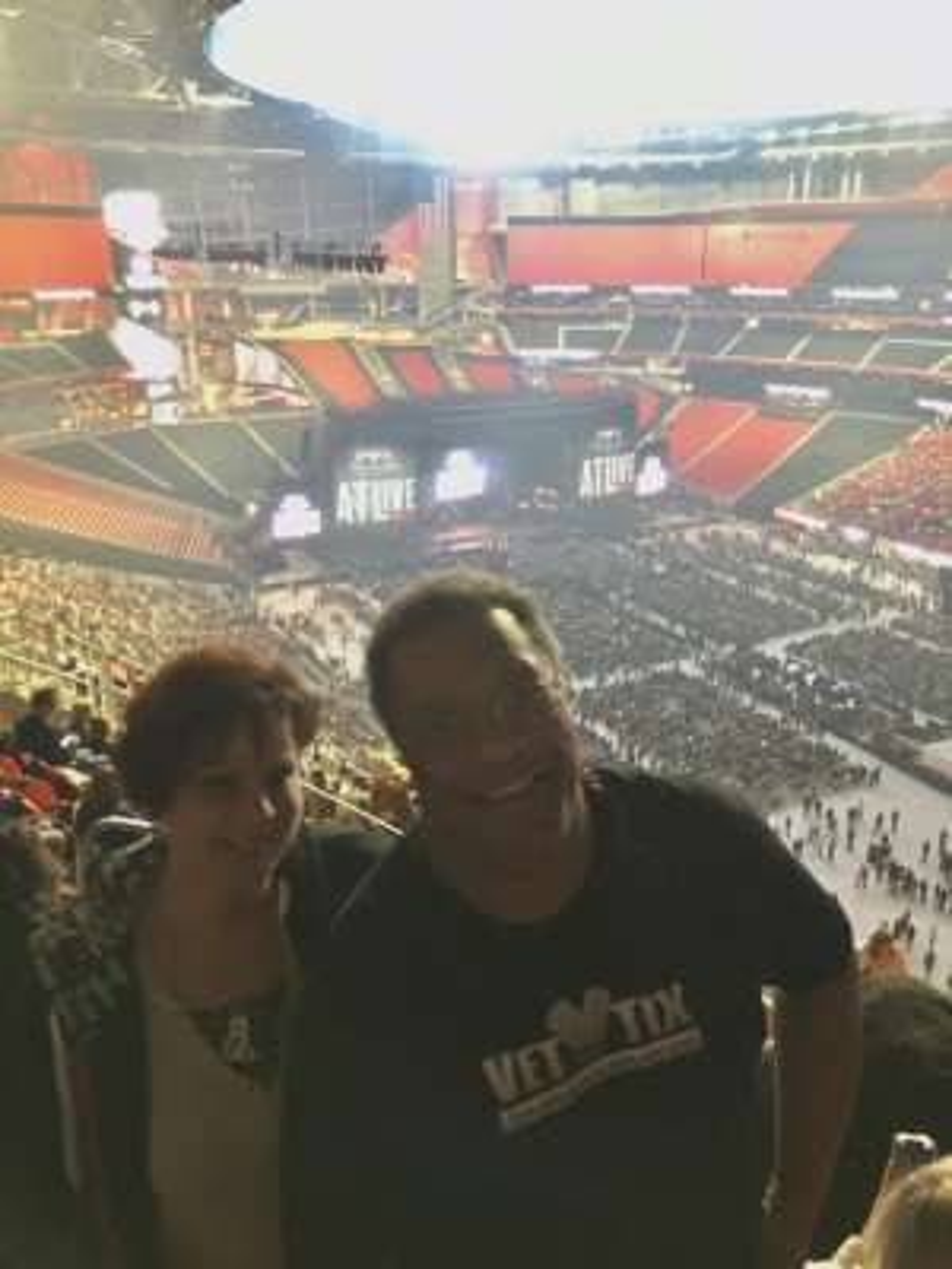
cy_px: 634
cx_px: 476
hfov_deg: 48.2
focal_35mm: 29
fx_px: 1063
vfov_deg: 61.7
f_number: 2.2
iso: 125
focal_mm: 4.15
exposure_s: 1/4
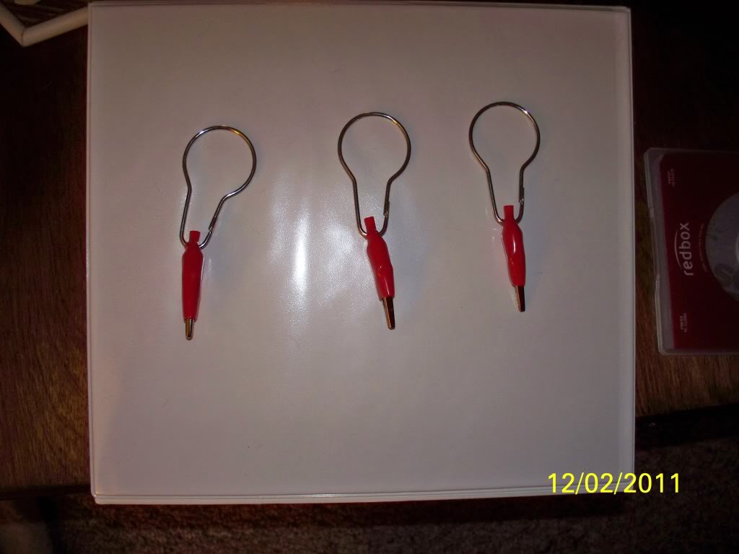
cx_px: 370
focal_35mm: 35
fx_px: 747
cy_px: 277
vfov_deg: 40.7
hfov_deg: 52.6
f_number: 2.8
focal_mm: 7.5
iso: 200
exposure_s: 1/30
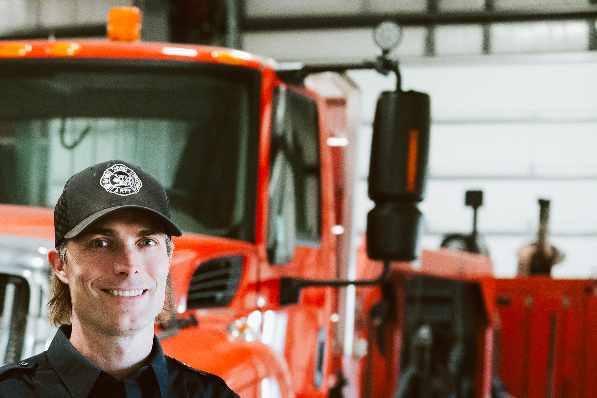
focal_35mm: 116
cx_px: -29
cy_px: 474
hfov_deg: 17.2
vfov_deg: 11.6
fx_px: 1924
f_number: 2.5
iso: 5000
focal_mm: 43
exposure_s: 1/250
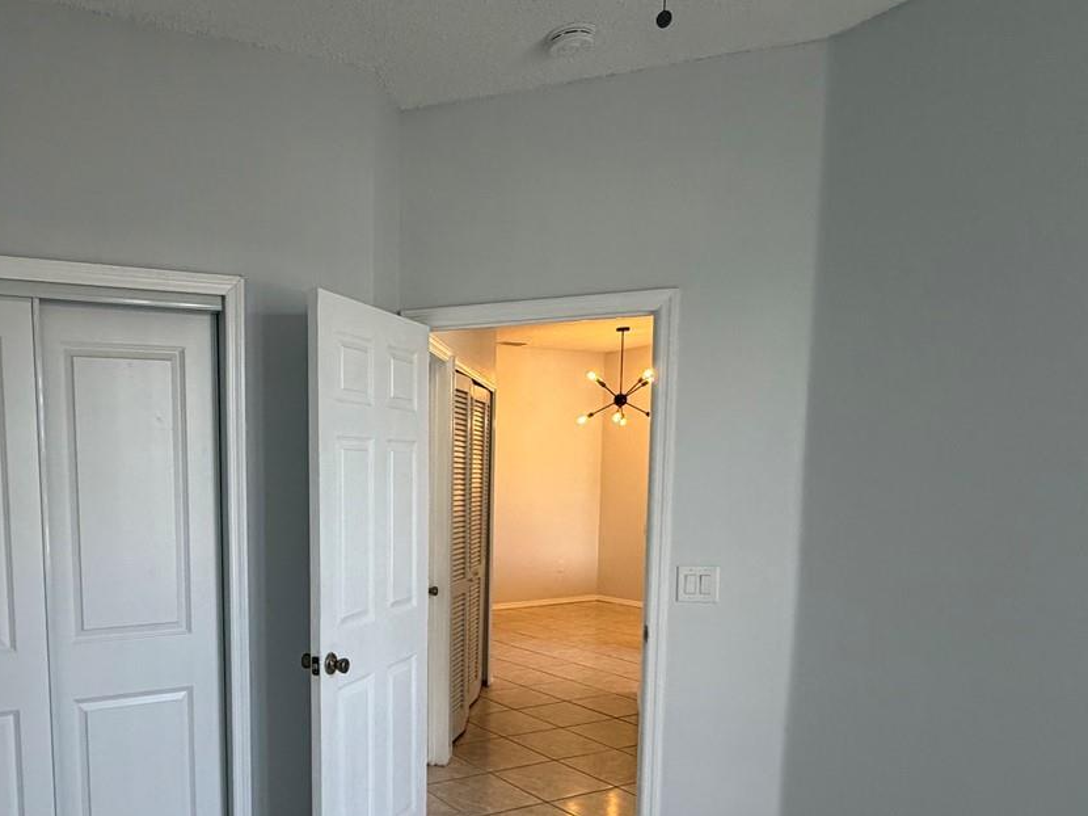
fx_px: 848
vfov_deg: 50.1
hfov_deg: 61.9
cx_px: 281
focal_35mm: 27
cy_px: 567
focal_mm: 2.22
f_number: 2.2
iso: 200
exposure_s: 1/120
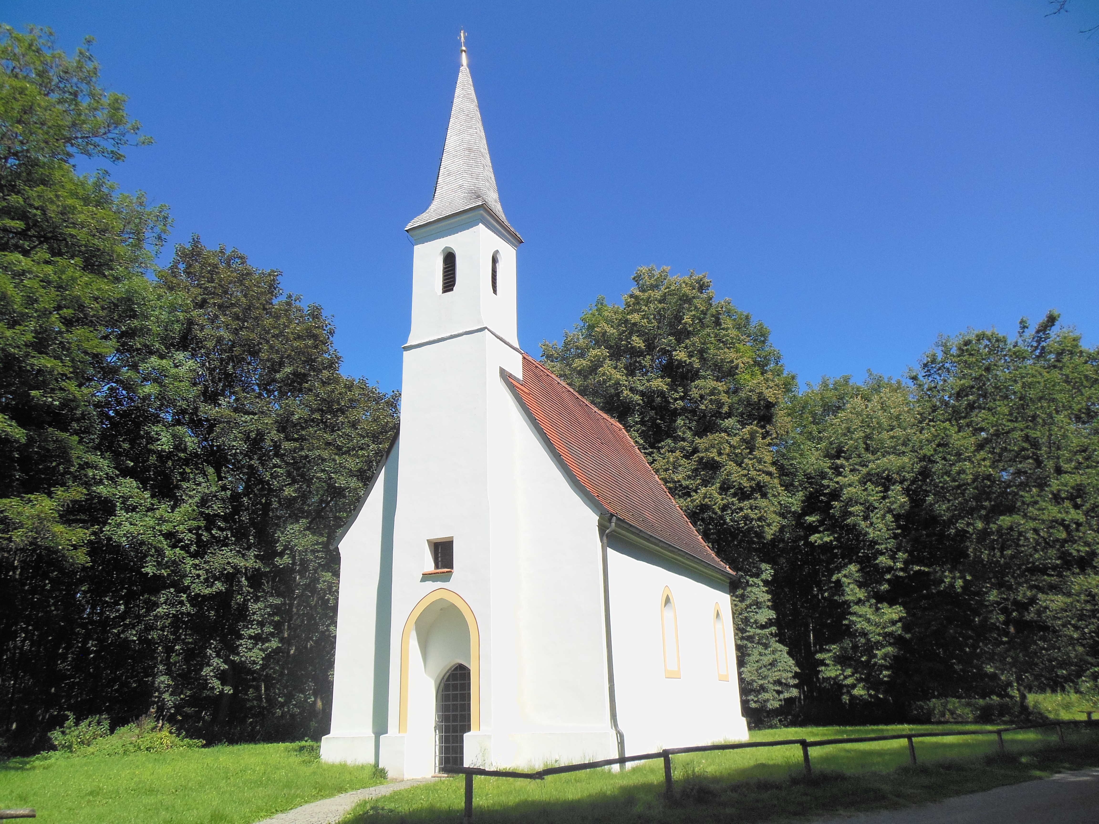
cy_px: 412
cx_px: 550
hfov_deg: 69.4
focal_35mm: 25
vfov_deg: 54.9
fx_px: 794
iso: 125
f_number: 3.2
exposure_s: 1/2000
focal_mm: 4.5
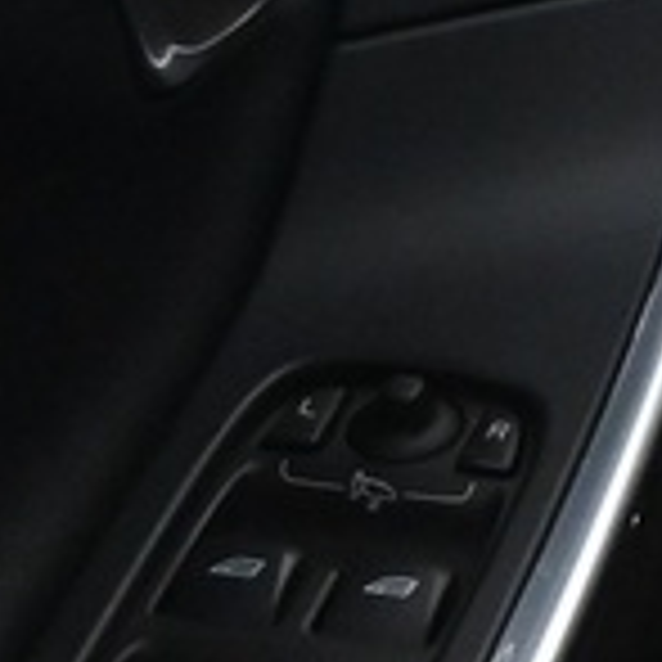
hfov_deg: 6.5
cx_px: 2526
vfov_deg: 7.6
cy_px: -365
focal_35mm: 225
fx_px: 4868
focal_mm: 16
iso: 2200
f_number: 3.5
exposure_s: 1/25
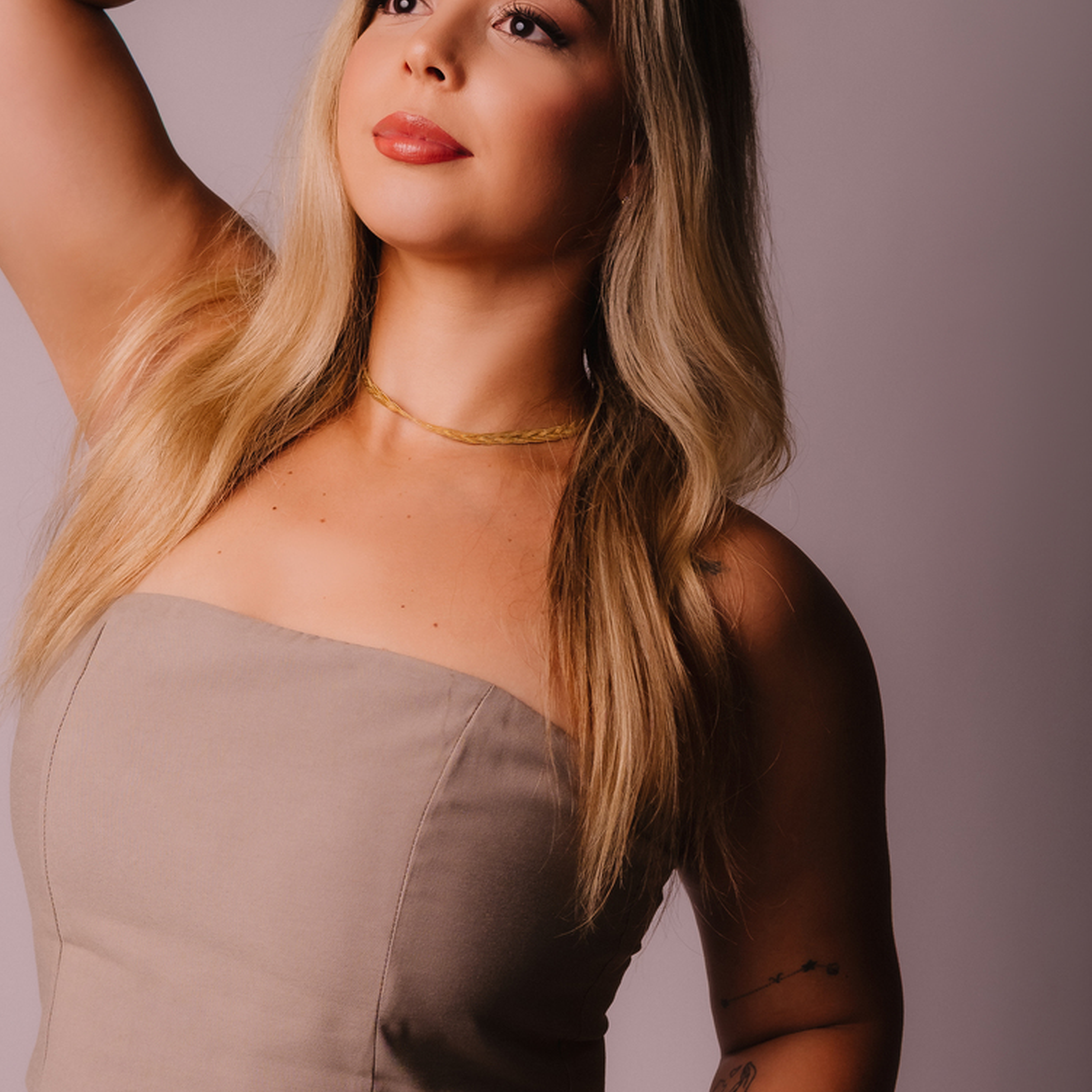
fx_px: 3640
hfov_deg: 17.0
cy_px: 695
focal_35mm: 102
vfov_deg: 17.0
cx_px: 374
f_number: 5.6
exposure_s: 1/200
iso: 125
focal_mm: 50
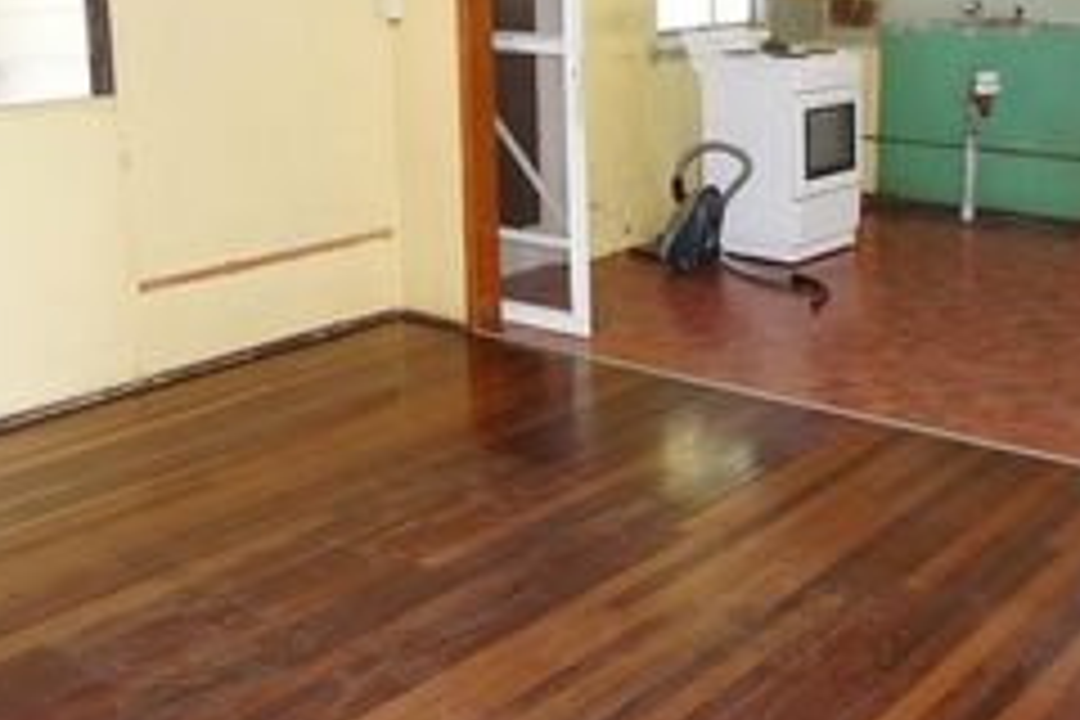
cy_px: 146
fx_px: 1410
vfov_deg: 28.1
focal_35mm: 47
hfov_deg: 41.2
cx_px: 742
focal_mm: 16
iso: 1600
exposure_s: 1/160
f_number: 4
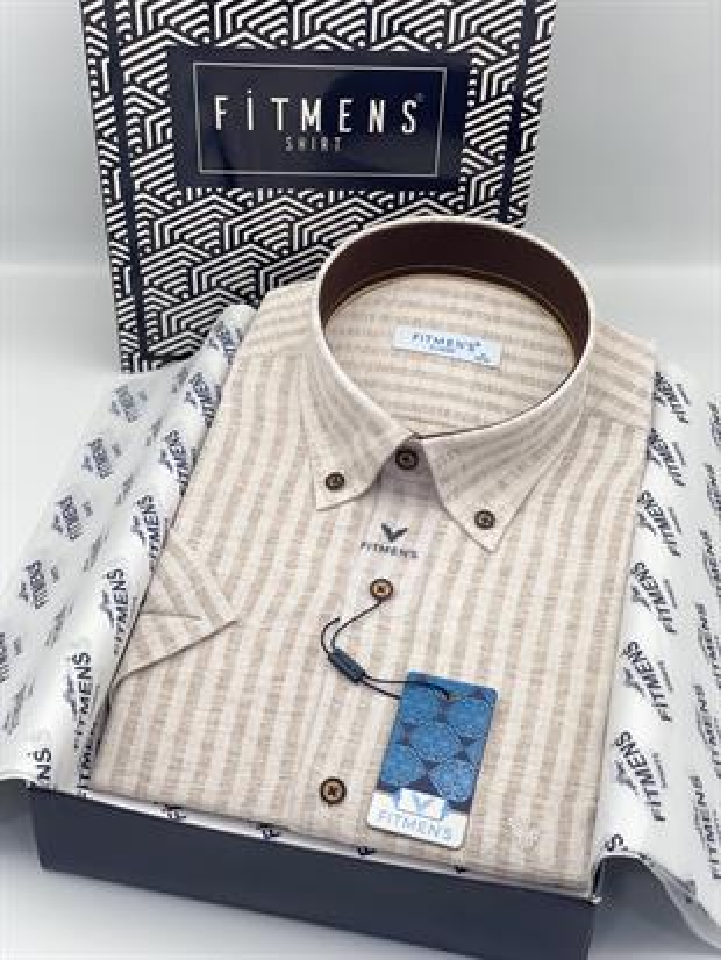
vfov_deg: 36.8
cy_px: 480
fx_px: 1443
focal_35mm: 52
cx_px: 360
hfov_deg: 28.0
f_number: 2
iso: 32
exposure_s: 1/100
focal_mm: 6
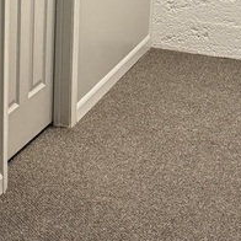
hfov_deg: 14.7
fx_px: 922
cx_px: 6
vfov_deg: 14.5
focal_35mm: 117
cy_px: -31
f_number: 1.78
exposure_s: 1/60
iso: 400
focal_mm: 6.76
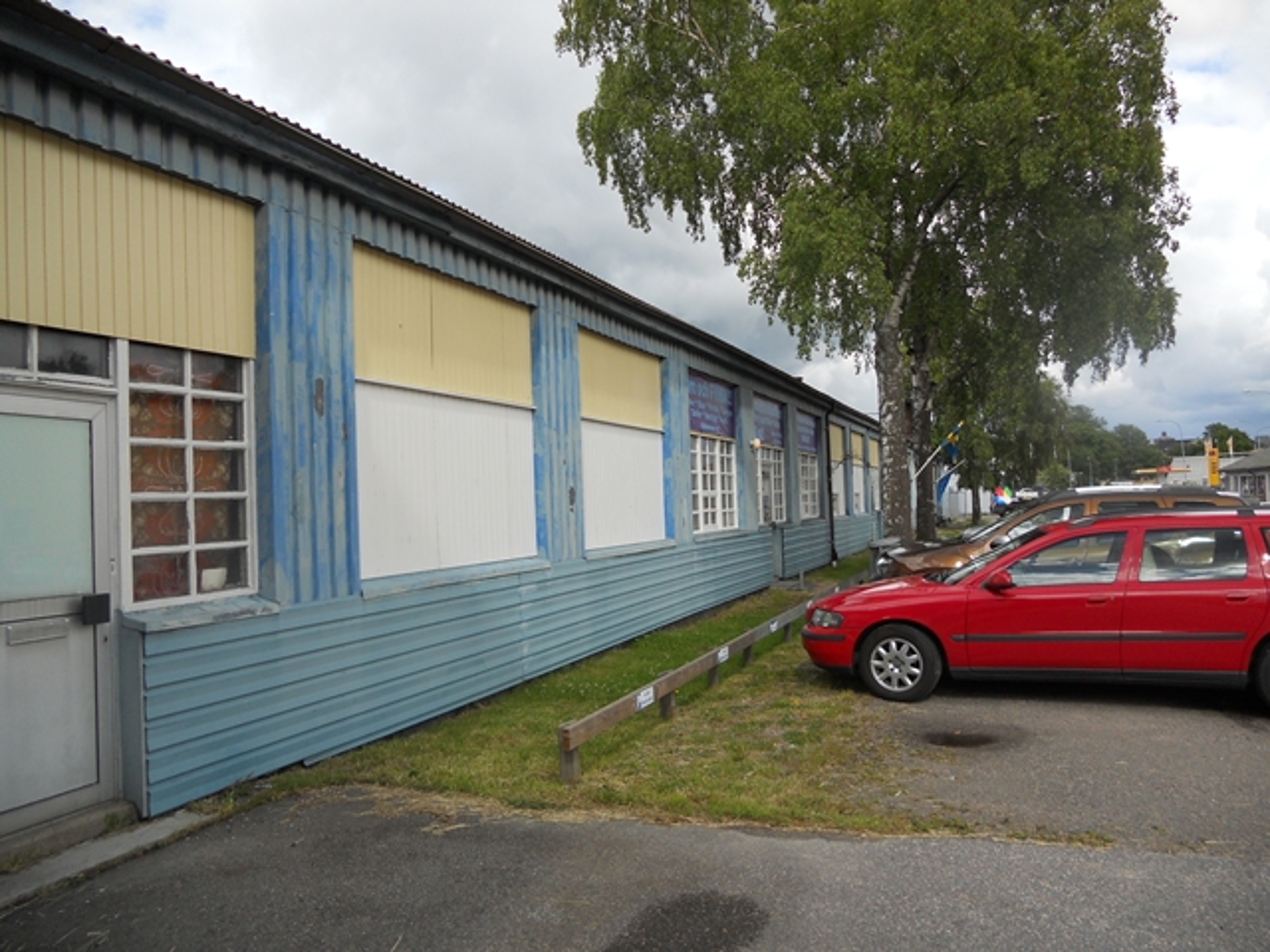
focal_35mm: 27
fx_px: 991
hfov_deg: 65.3
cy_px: 476
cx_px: 635
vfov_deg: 51.4
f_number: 3.2
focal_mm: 4.9
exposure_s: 1/500
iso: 80
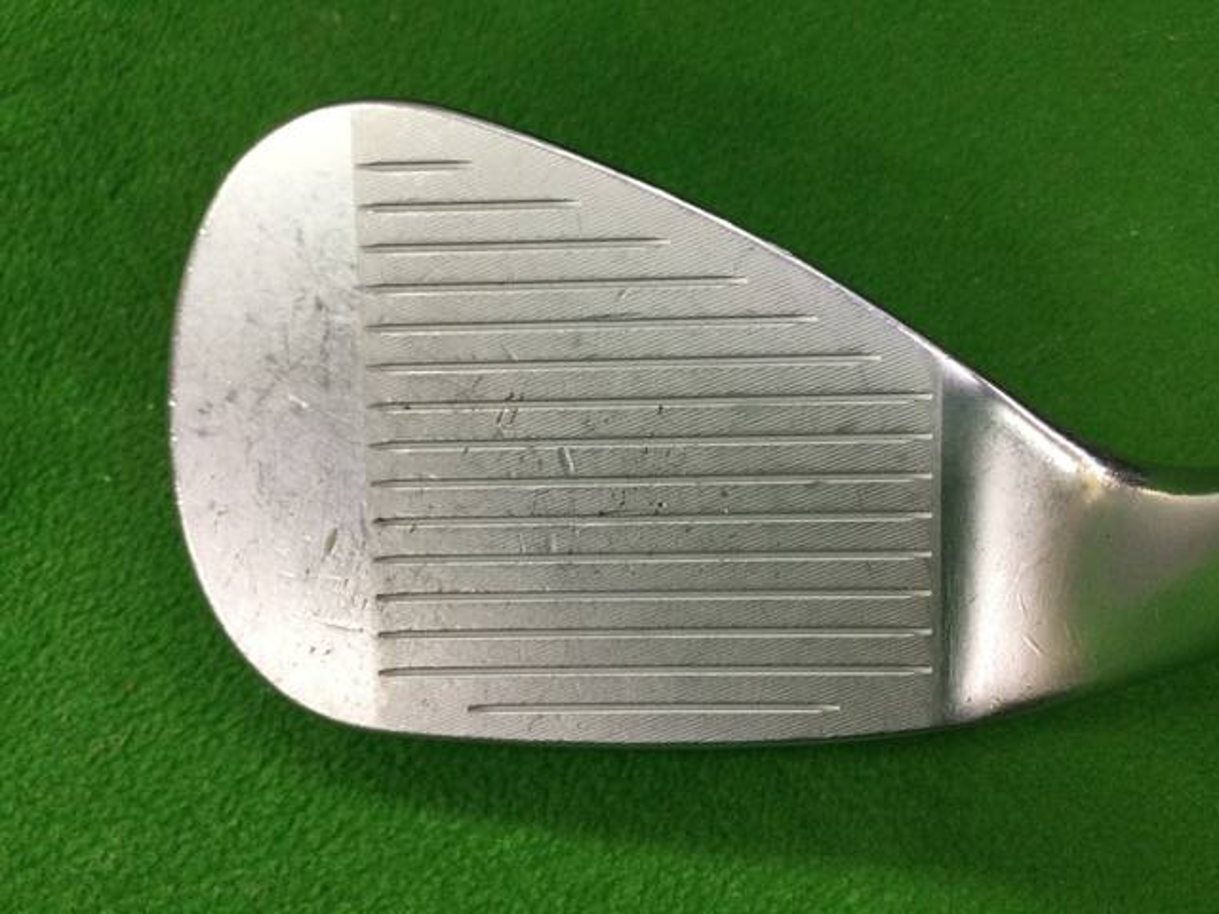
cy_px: 457
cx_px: 610
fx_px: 1092
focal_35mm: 31
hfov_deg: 58.4
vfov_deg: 45.4
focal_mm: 3.3
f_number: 2.4
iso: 50
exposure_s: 1/30
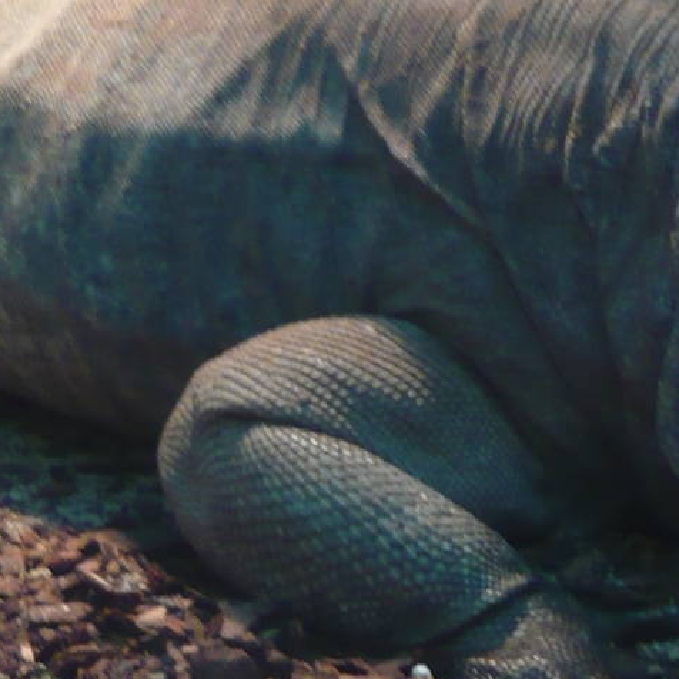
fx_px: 2175
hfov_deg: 17.6
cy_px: 285
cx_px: 509
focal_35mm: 98
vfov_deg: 17.7
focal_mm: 5.5
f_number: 2.8
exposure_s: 1/30
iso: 250
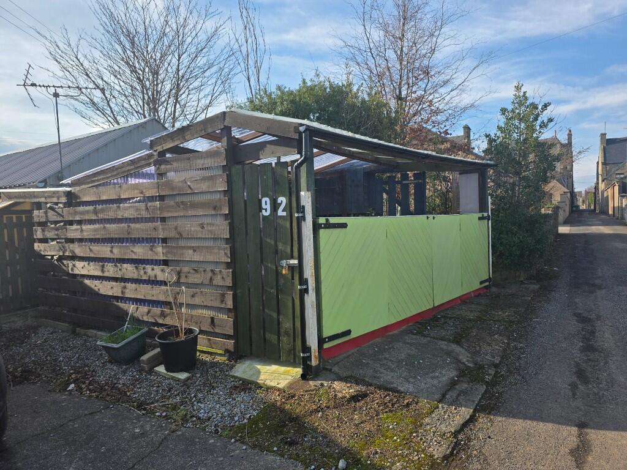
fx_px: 417
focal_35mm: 23
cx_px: 314
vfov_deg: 58.9
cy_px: 235
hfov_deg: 73.9
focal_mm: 6.3
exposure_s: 1/4889
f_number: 1.7
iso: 80
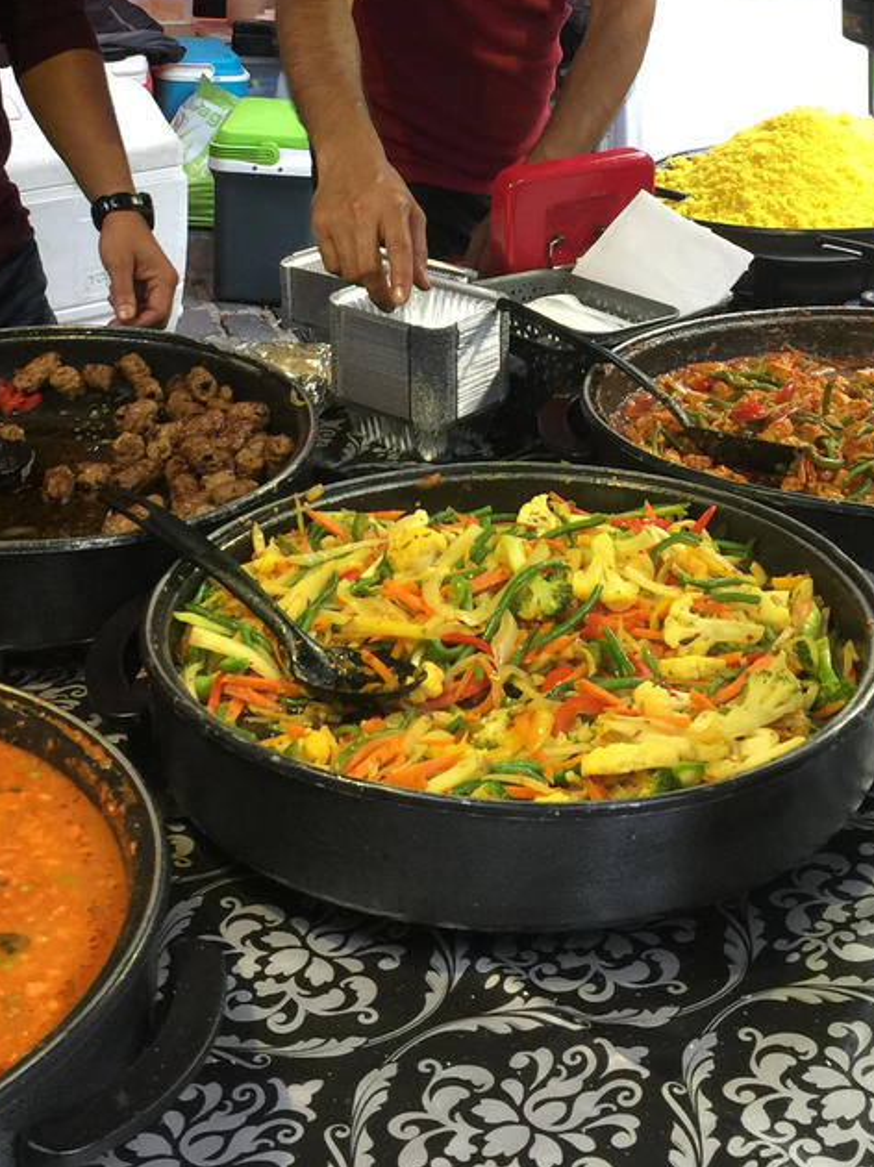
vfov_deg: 33.5
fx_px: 1853
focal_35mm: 55
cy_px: 175
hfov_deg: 26.5
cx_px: 457
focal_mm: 4.15
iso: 50
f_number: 2.2
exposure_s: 1/33
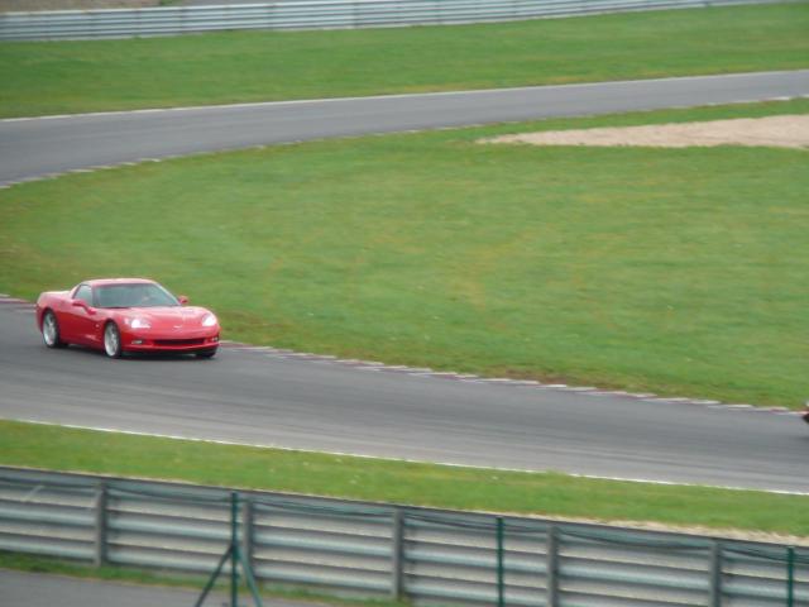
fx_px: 7853
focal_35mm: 336
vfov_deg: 4.4
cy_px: 304
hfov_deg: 5.9
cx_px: 404
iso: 125
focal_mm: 49.9
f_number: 4.2
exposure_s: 1/125
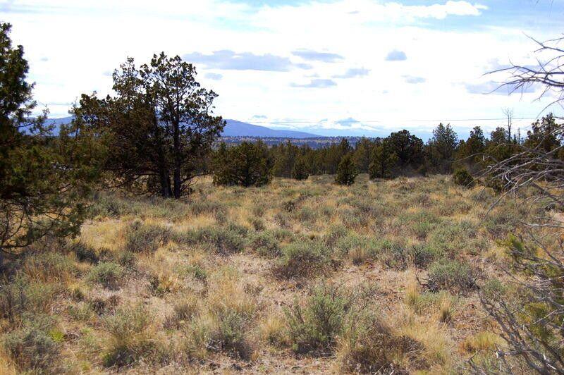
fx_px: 986
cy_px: 188
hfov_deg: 31.9
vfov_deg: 21.5
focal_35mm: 63
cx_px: 282
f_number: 7.1
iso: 200
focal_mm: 42
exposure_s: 1/500
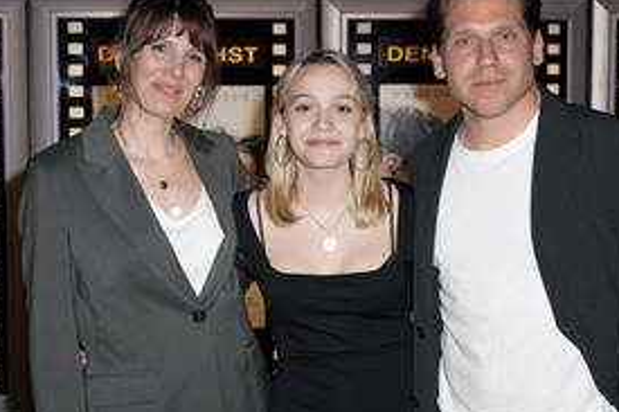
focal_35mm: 82
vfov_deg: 16.6
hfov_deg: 24.8
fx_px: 1409
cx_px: 276
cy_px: 259
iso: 640
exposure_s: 1/125
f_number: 7.1
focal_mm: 50
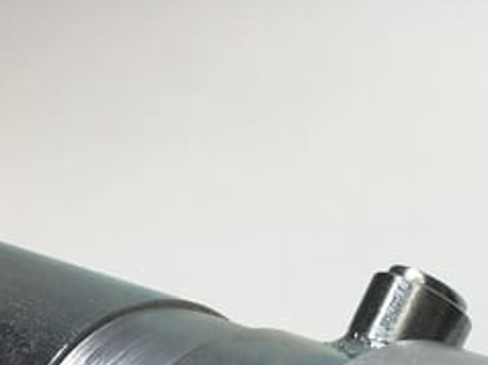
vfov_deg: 11.5
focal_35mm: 116
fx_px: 1634
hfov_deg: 16.5
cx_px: 543
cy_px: 719
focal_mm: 4.15
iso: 25
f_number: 2.2
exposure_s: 1/124
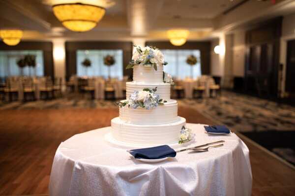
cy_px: 98
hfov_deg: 54.4
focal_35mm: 35
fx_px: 287
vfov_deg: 37.9
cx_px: 148
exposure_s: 1/60
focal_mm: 35
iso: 400
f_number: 1.8
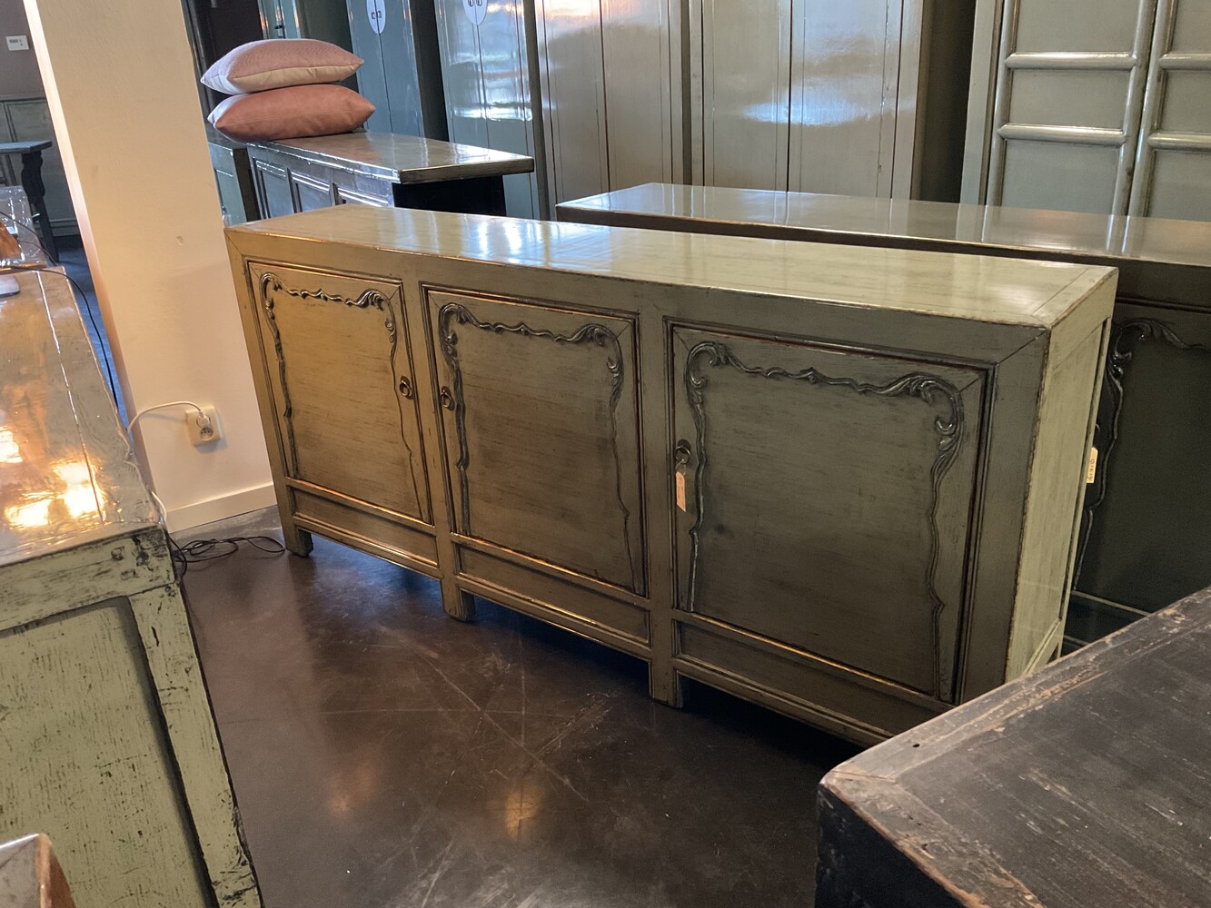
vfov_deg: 48.2
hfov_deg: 61.7
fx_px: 1015
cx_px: 606
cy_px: 454
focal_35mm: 29
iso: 320
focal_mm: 3
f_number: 1.8
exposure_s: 1/25
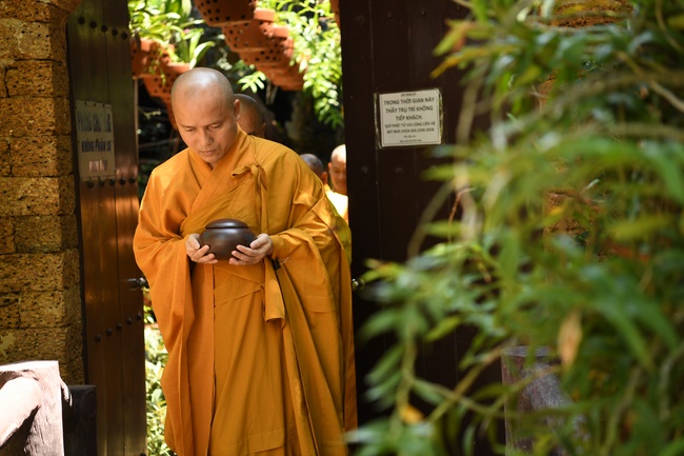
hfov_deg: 28.9
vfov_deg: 19.4
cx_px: 342
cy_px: 228
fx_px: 1330
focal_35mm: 70
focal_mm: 70
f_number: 3.5
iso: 500
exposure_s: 1/320
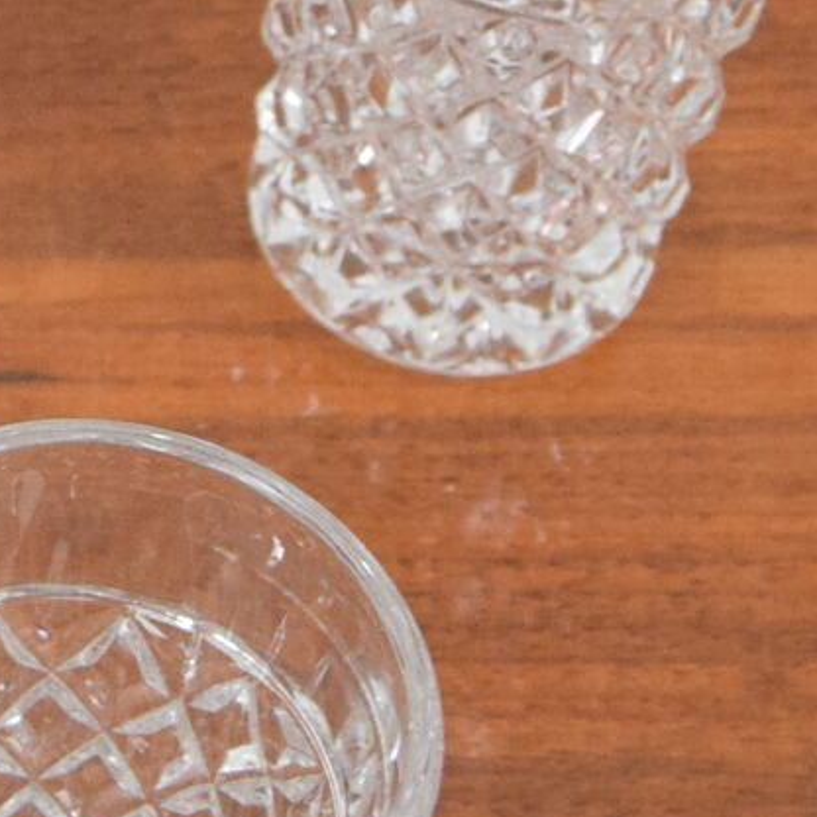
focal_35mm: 211
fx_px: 5636
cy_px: -269
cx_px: -735
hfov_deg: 8.0
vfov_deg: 8.2
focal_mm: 23
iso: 1600
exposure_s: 1/200
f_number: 7.1
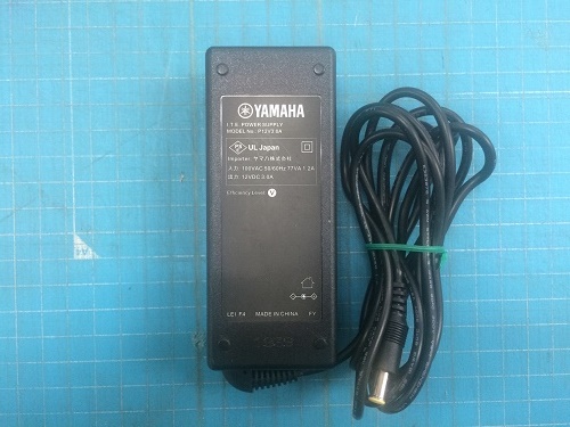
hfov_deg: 61.7
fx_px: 478
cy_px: 214
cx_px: 285
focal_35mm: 29
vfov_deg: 48.2
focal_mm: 4.15
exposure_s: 1/33
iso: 200
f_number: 2.2
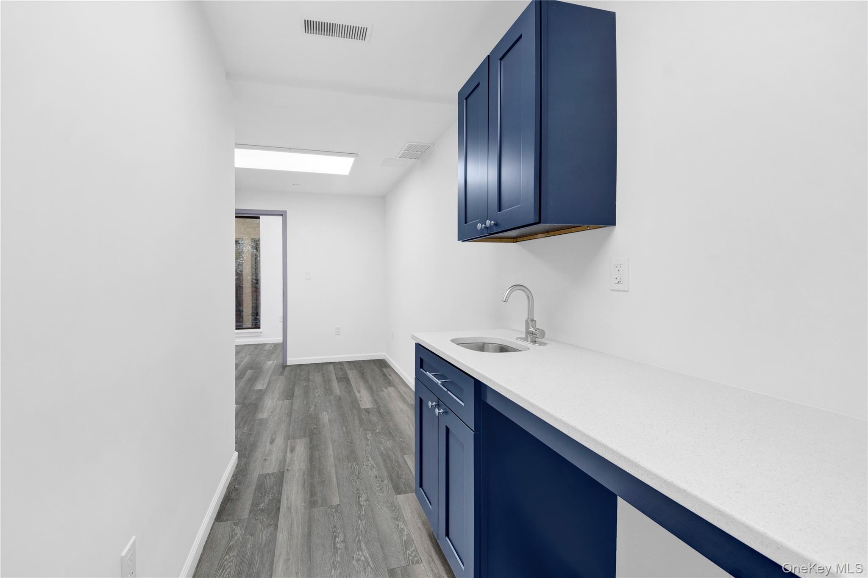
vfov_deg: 90.0
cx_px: 434
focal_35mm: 12
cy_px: 289
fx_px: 289
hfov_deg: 112.6
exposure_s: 1/2.5
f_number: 8
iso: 100
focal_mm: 8
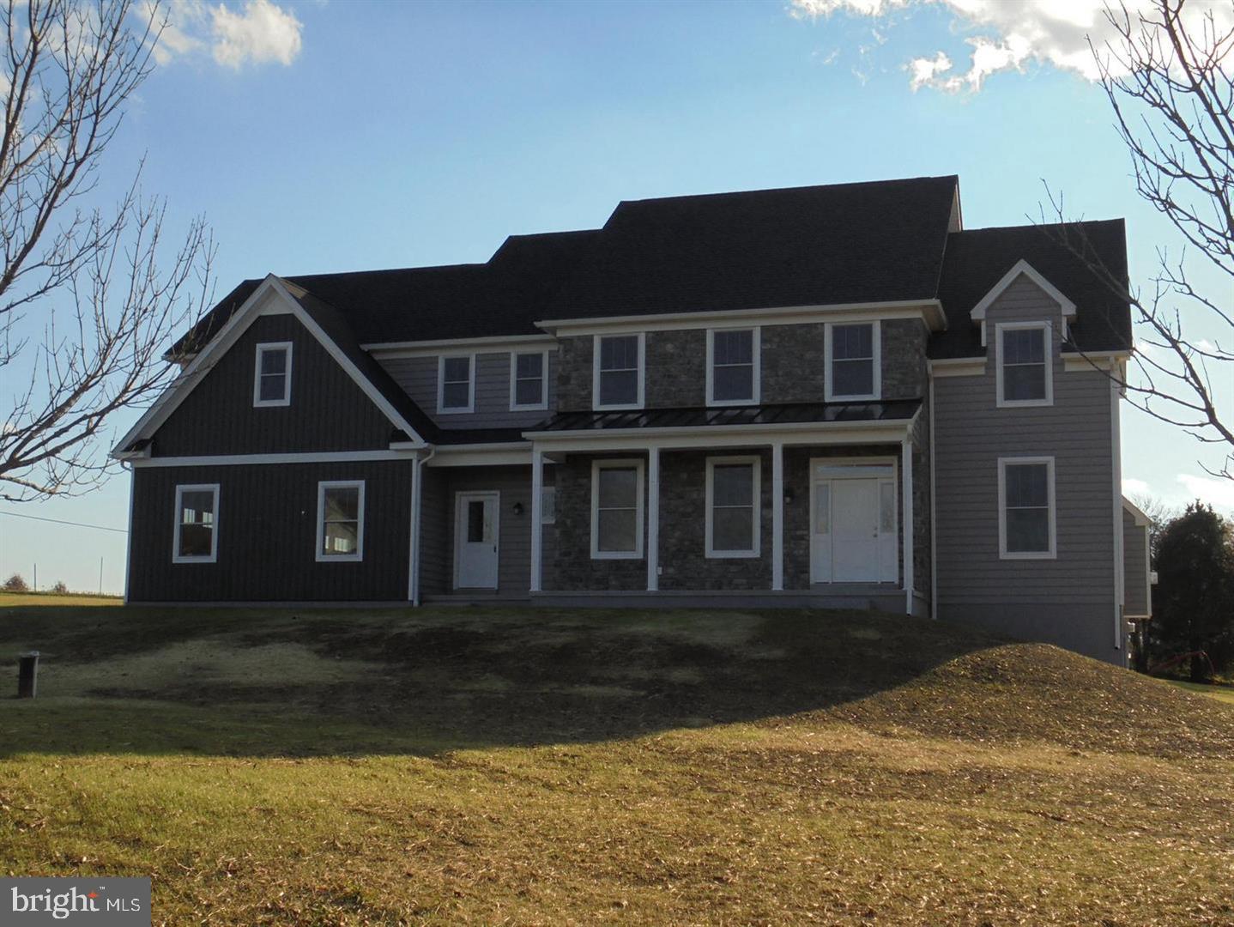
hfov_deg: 43.8
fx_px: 1534
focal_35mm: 43
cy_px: 464
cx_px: 617
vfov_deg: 33.6
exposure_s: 1/500
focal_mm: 7.8
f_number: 4.5
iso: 100
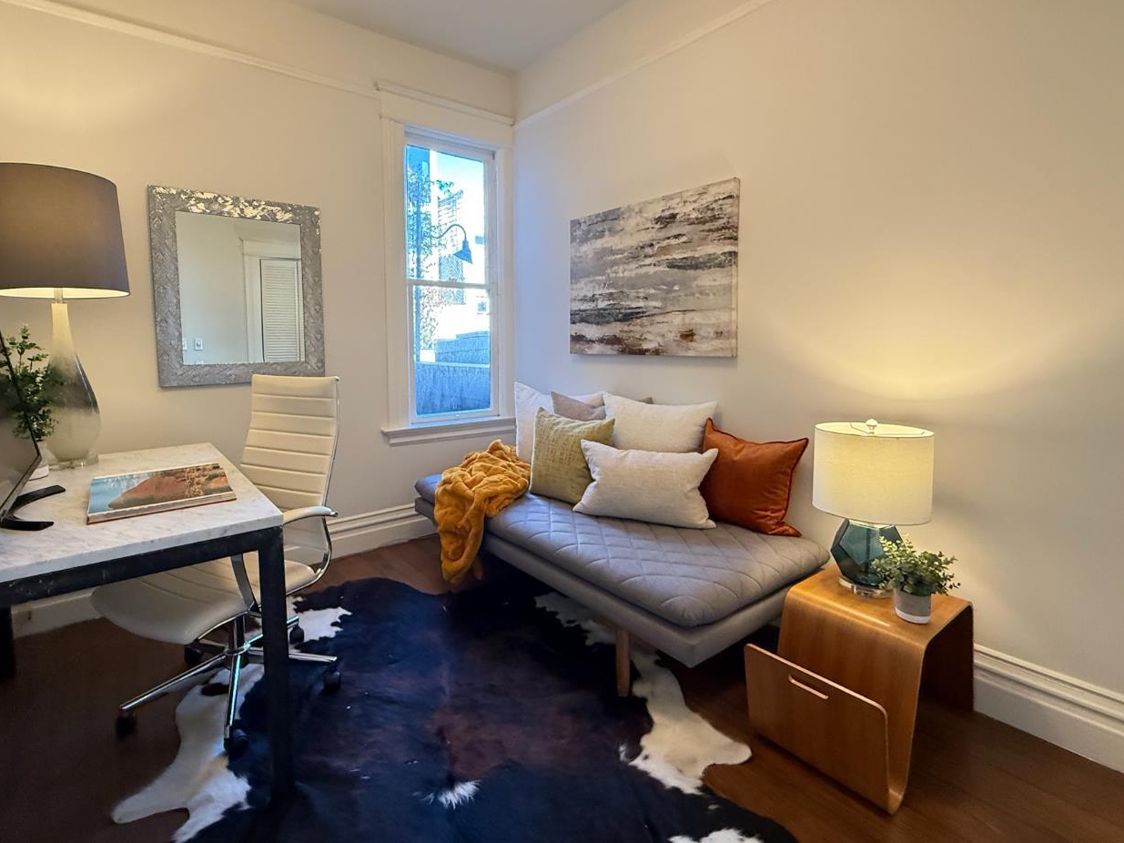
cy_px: 379
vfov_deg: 74.5
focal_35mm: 17
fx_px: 552
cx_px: 517
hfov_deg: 90.8
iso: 400
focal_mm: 2.22
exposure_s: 1/120
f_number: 2.2
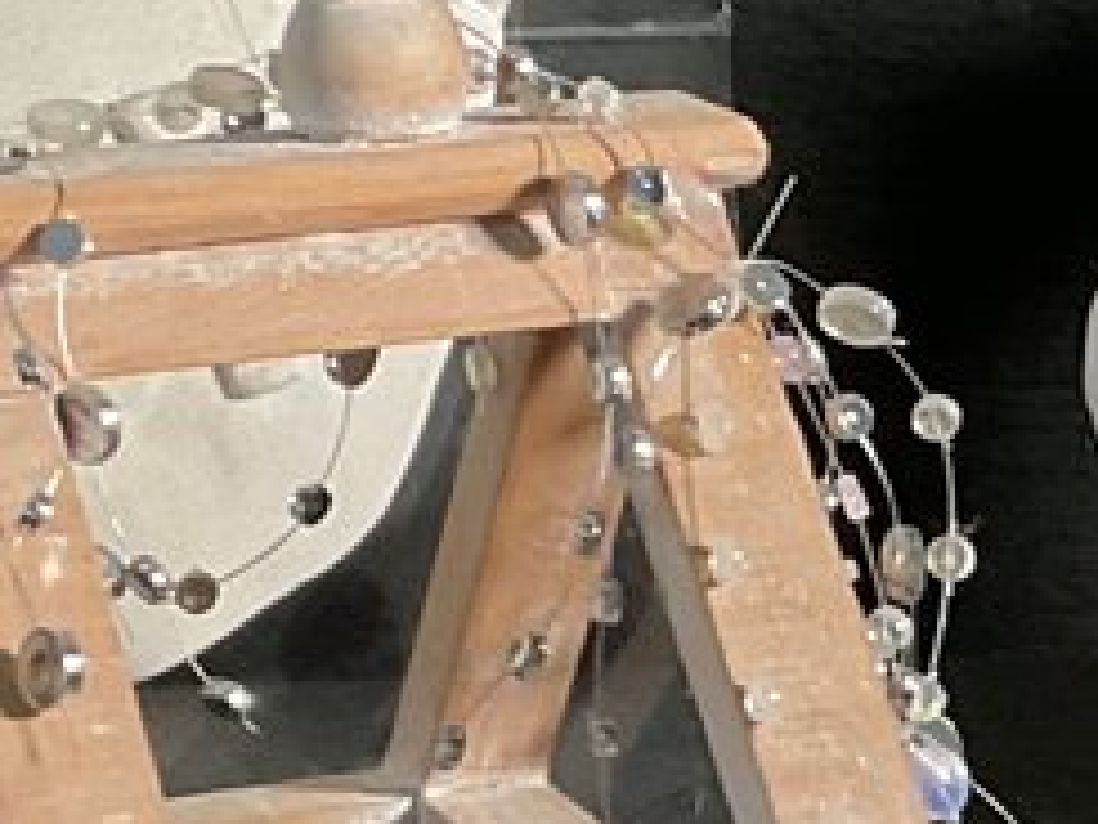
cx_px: 1235
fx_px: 5681
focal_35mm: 179
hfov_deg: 10.9
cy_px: 970
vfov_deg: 8.2
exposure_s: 1/60
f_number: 1.8
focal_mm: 3
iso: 100
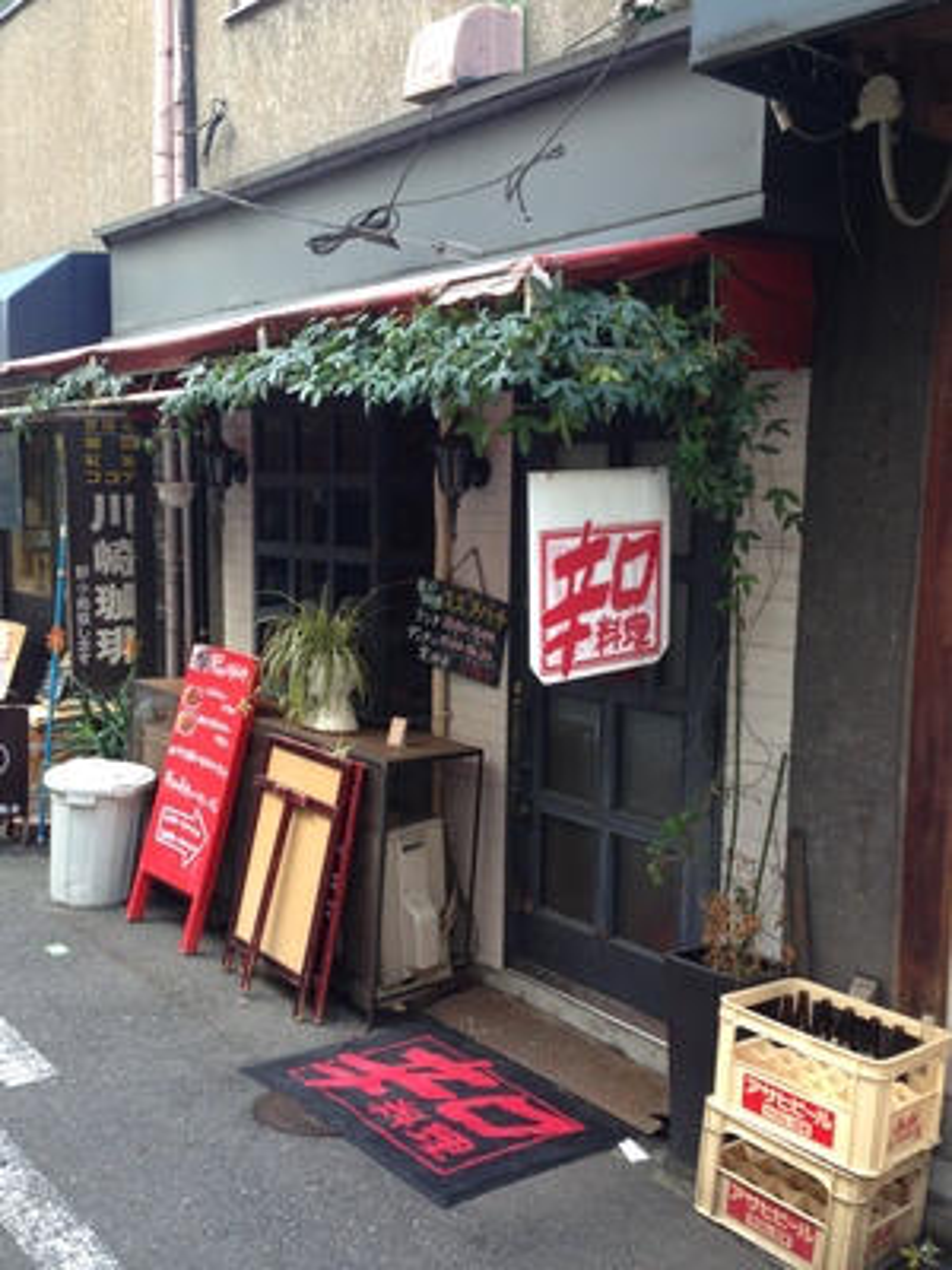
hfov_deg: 42.9
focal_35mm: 33
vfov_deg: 55.4
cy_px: 635
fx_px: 1210
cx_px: 476
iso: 64
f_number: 2.4
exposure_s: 1/60
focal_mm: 4.12
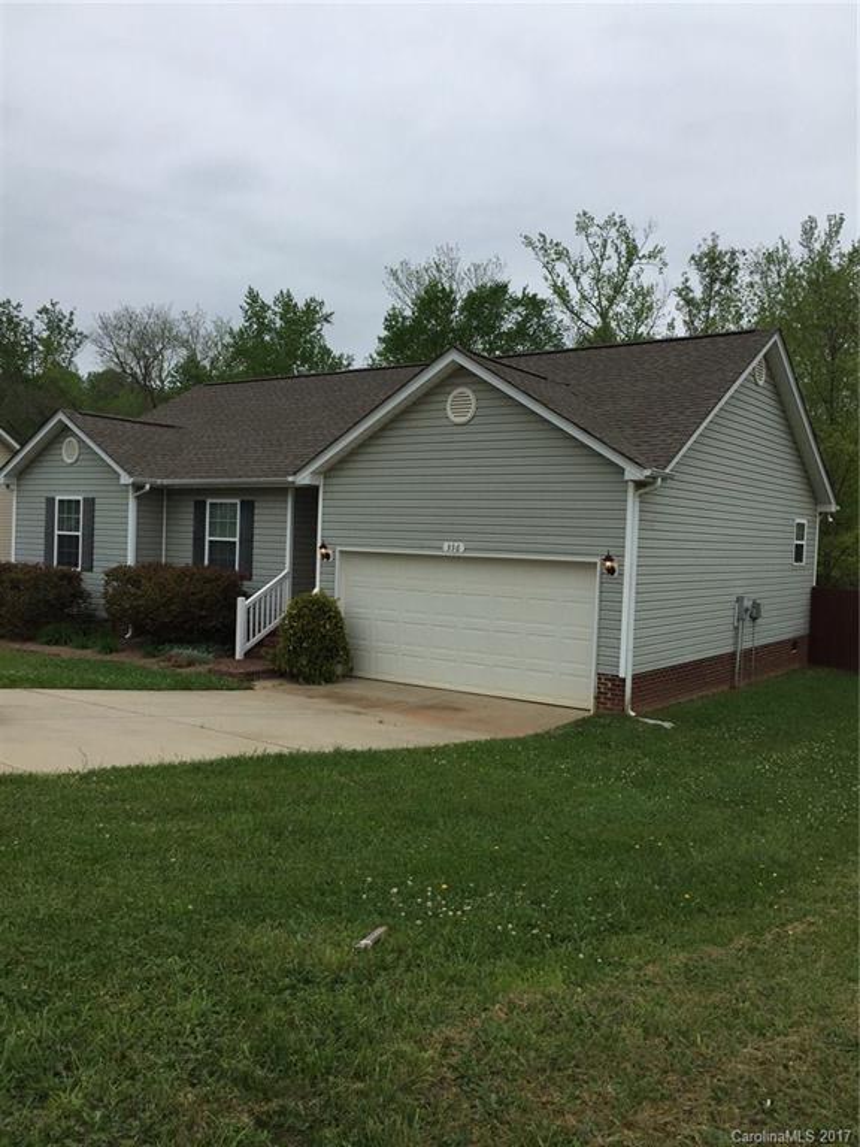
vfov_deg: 61.7
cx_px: 430
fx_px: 961
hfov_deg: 48.2
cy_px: 574
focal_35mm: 29
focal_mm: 4.15
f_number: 2.2
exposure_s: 1/1276
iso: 32
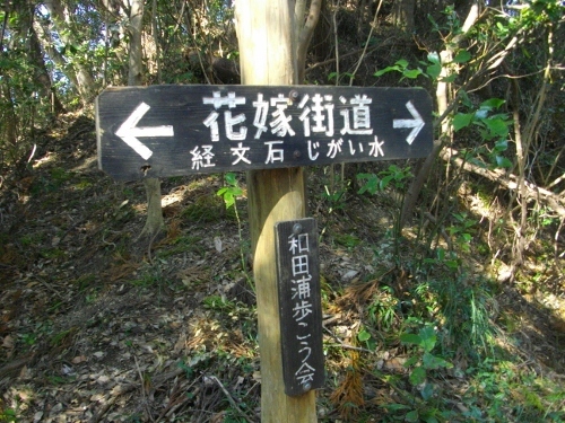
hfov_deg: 56.8
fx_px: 522
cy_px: 212
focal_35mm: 32
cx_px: 282
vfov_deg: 44.2
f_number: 2.9
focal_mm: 5.7
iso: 350
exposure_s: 1/100
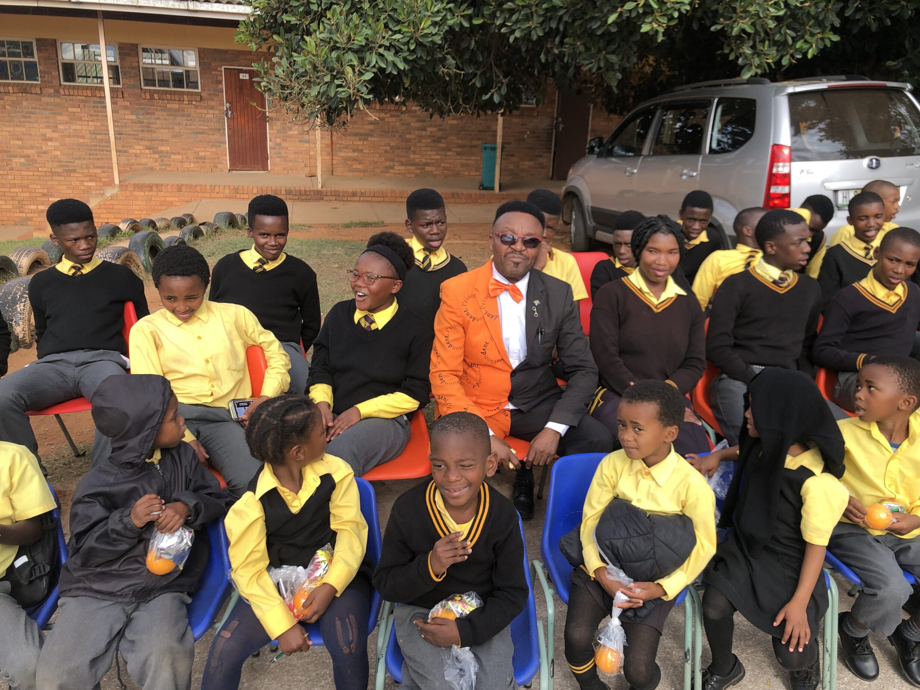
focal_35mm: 29
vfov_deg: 48.2
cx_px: 471
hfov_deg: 61.7
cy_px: 357
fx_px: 771
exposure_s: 1/585
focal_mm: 4
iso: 20
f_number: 1.8
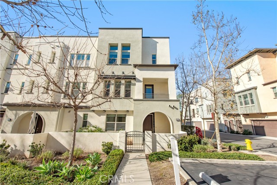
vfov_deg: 77.4
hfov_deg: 100.4
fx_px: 115
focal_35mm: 15
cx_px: 138
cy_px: 92
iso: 200
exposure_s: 1/400
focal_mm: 15
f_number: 10
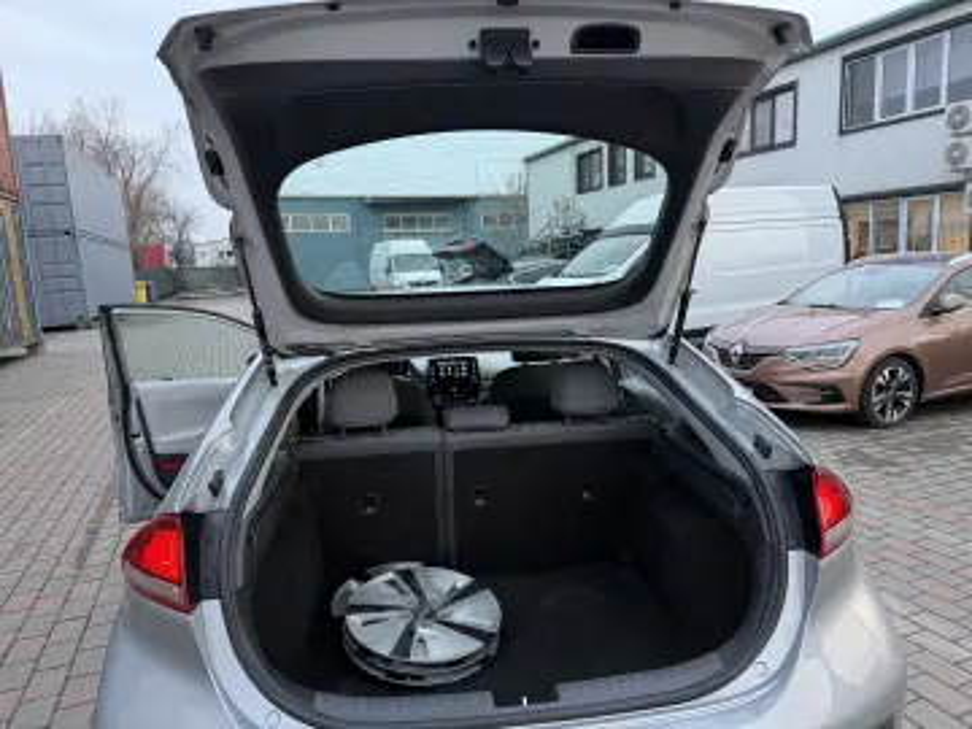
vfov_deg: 56.8
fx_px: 674
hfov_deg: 71.6
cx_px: 486
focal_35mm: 24
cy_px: 364
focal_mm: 6.76
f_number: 1.78
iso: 200
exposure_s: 1/89
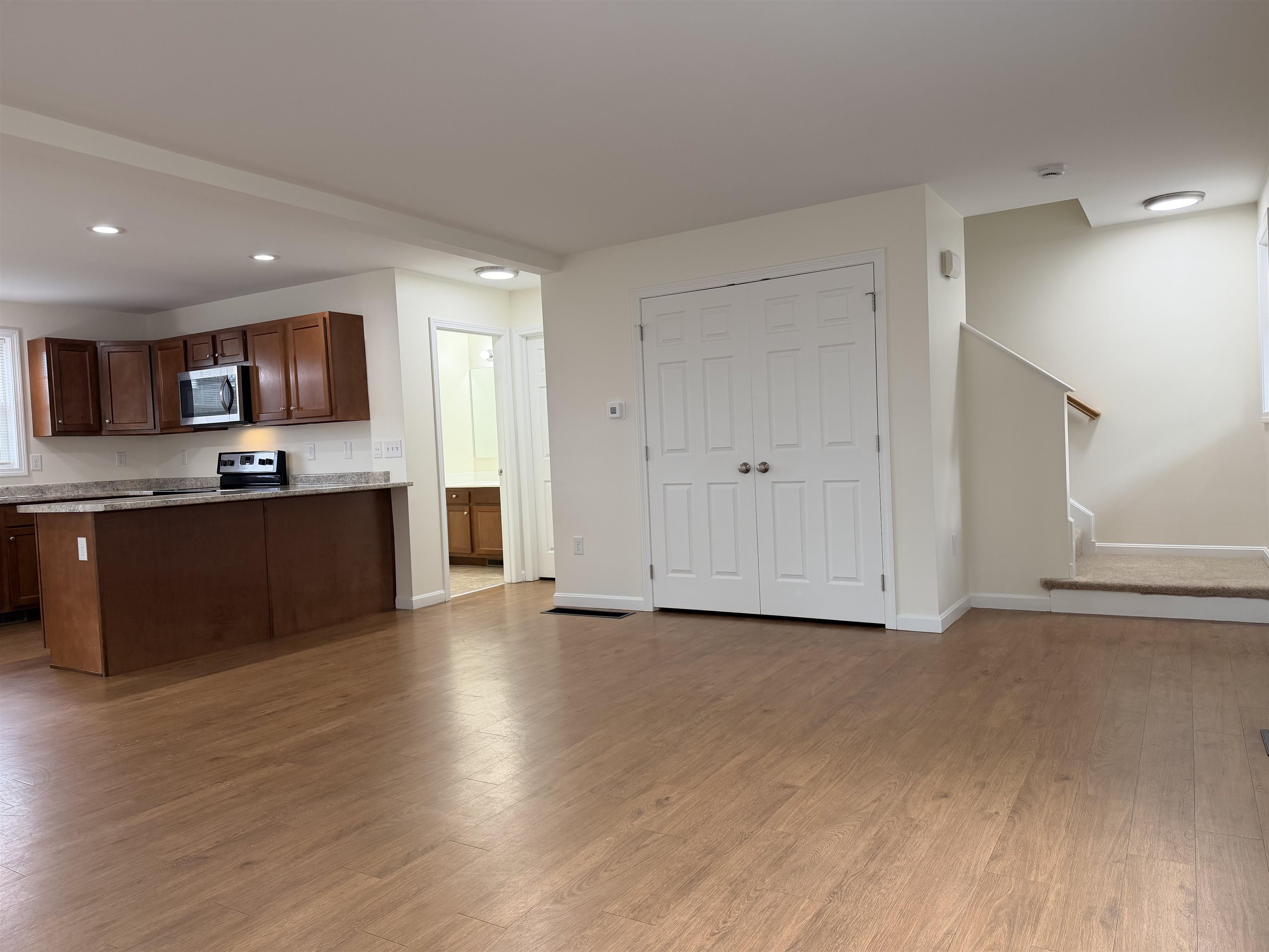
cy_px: 476
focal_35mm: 24
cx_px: 634
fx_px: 880
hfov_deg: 71.6
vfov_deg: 56.8
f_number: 1.78
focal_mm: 6.76
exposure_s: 1/120
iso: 160
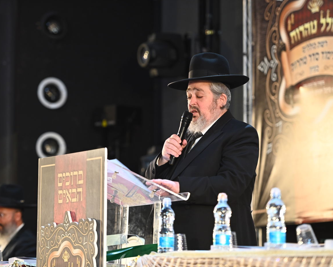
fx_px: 1567
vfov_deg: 9.7
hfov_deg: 12.1
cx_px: 166
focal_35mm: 159
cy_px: 133
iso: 1600
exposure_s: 1/80
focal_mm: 140
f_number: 3.2
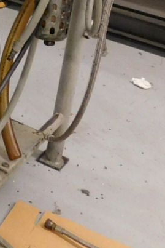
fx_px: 653
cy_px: -25
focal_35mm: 95
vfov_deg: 20.5
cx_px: -183
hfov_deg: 12.4
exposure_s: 1/20
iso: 400
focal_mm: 4
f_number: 3
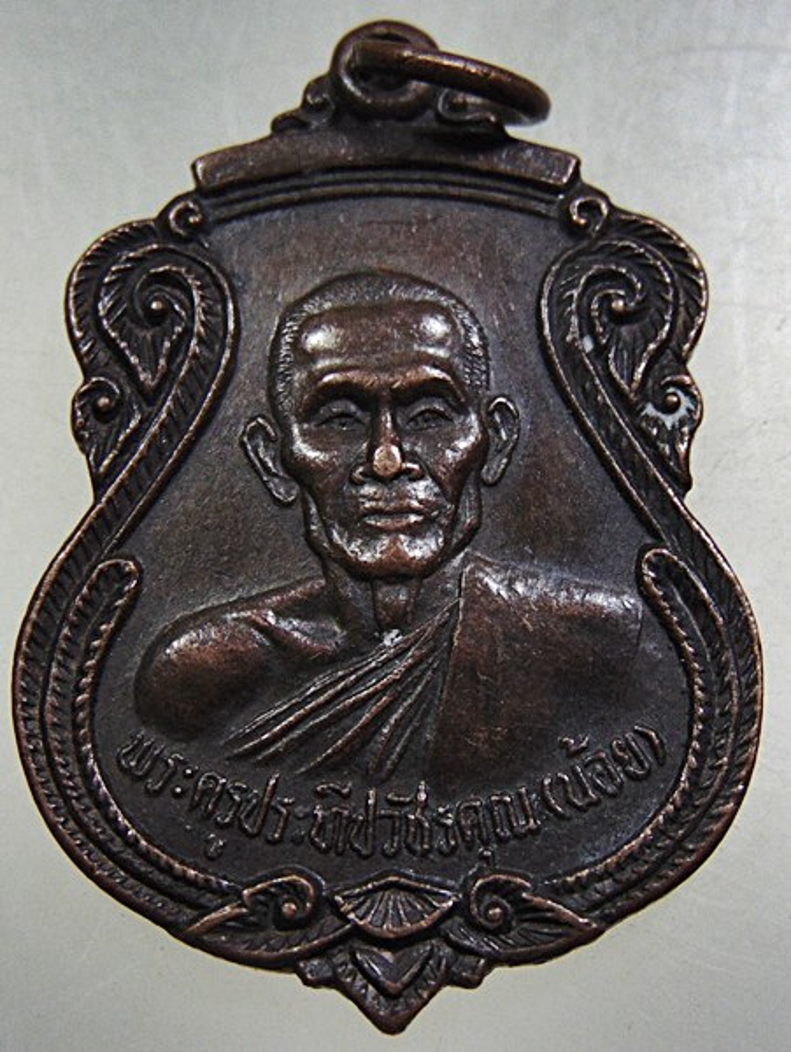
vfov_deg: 44.8
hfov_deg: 34.4
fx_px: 1278
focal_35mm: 42
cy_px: 526
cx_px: 396
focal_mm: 7.6
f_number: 3.3
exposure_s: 1/30
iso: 100
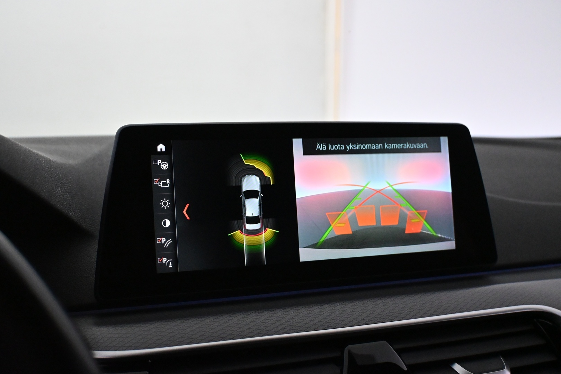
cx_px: 280
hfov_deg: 43.6
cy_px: 187
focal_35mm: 45
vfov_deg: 29.9
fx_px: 701
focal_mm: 30
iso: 5000
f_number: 4.8
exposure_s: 1/250
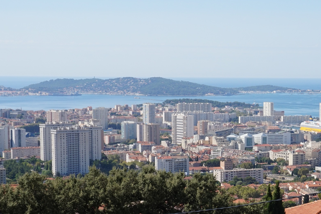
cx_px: 280
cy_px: 165
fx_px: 829
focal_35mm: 93
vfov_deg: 14.6
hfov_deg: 21.5
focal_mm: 30
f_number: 14
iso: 100
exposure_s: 1/100
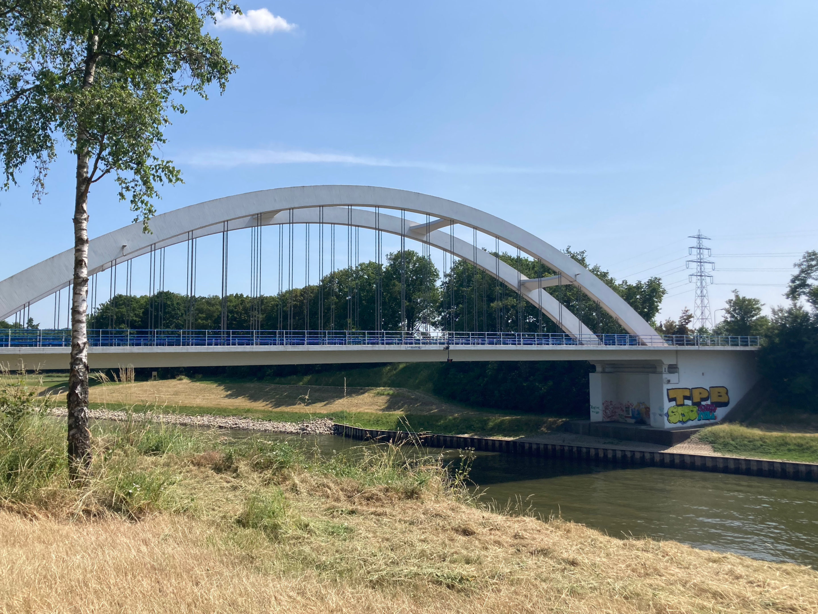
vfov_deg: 49.7
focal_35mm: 28
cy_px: 307
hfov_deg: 63.4
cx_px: 409
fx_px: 662
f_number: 1.8
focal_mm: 3.99
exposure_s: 1/2703
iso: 20
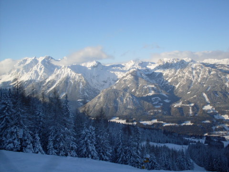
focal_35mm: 38
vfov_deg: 37.7
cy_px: 86
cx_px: 114
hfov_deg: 49.0
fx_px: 251
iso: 80
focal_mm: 6.3
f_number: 8.4
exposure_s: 1/180
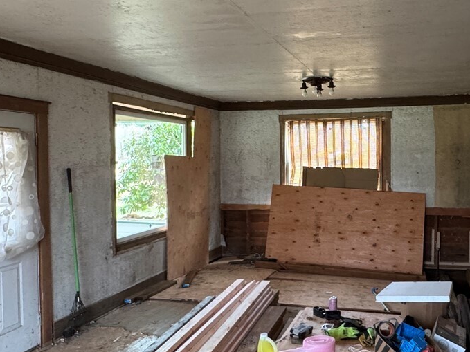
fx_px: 448
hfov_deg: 54.4
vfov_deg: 42.9
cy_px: 172
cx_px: 307
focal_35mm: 33
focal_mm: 2.22
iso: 320
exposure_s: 1/60
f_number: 2.2
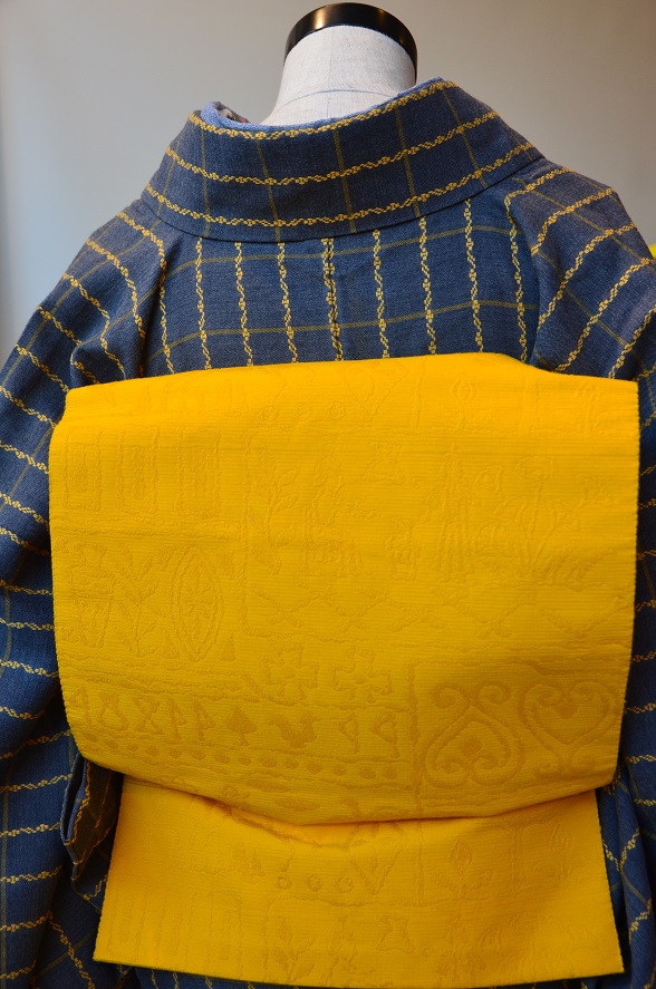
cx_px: 328
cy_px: 494
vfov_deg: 45.0
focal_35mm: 44
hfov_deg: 30.7
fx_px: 1194
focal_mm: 29
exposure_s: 1/160
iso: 800
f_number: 5
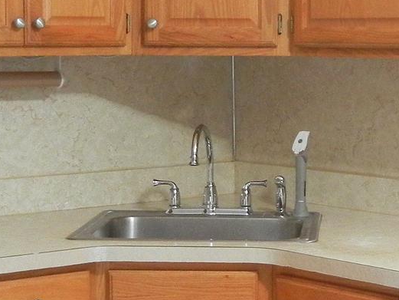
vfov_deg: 12.6
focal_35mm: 118
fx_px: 1360
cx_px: 278
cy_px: 142
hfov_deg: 16.6
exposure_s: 1/13.2
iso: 400
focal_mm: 5.4
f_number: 3.5
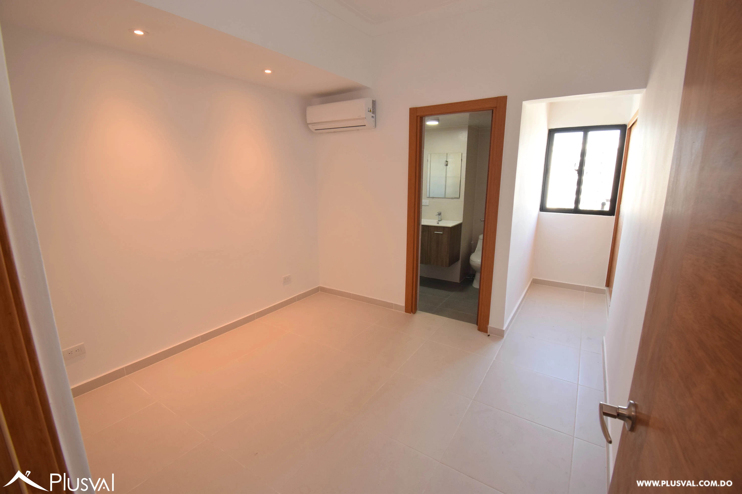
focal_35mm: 15
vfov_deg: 77.3
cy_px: 247
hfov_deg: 100.4
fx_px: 309
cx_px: 371
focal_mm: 10
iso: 800
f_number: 6.3
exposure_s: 1/50
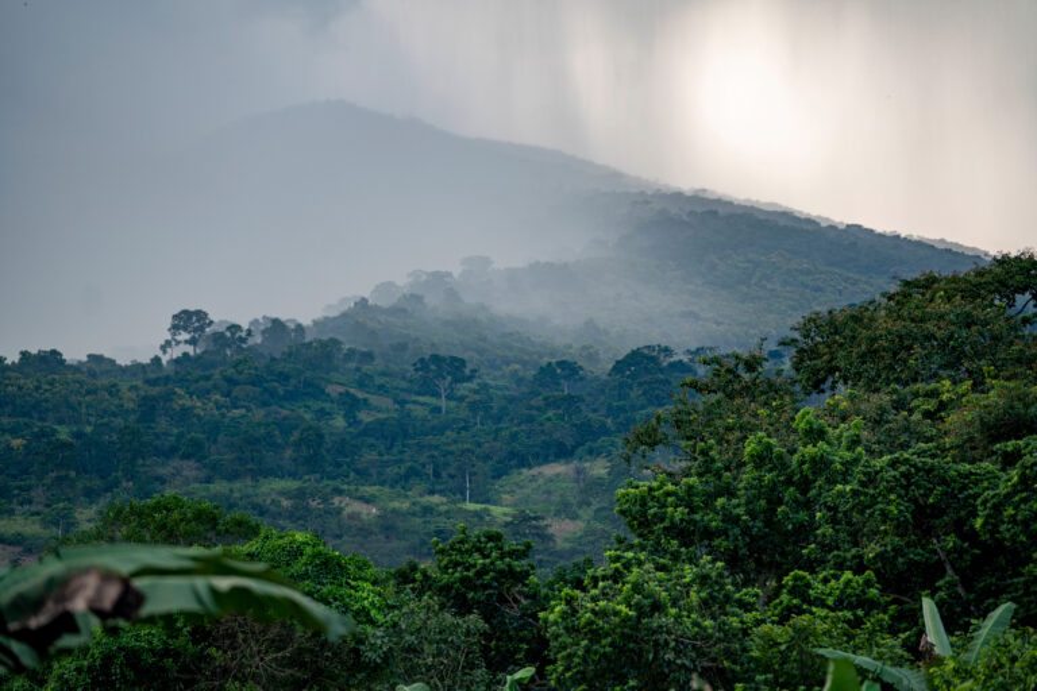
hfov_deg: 17.1
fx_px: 3456
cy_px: 346
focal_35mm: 120
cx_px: 518
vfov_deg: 11.4
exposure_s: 1/125
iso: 200
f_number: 2.8
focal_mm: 120
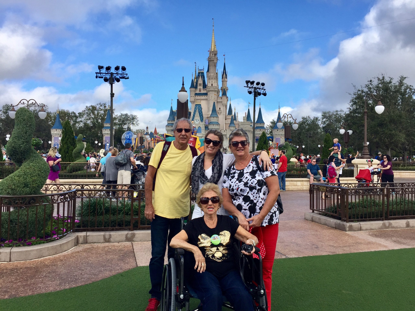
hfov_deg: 61.7
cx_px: 208
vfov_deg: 48.2
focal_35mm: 29
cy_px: 156
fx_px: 348
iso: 32
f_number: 2.2
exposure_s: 1/1464
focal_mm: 4.15
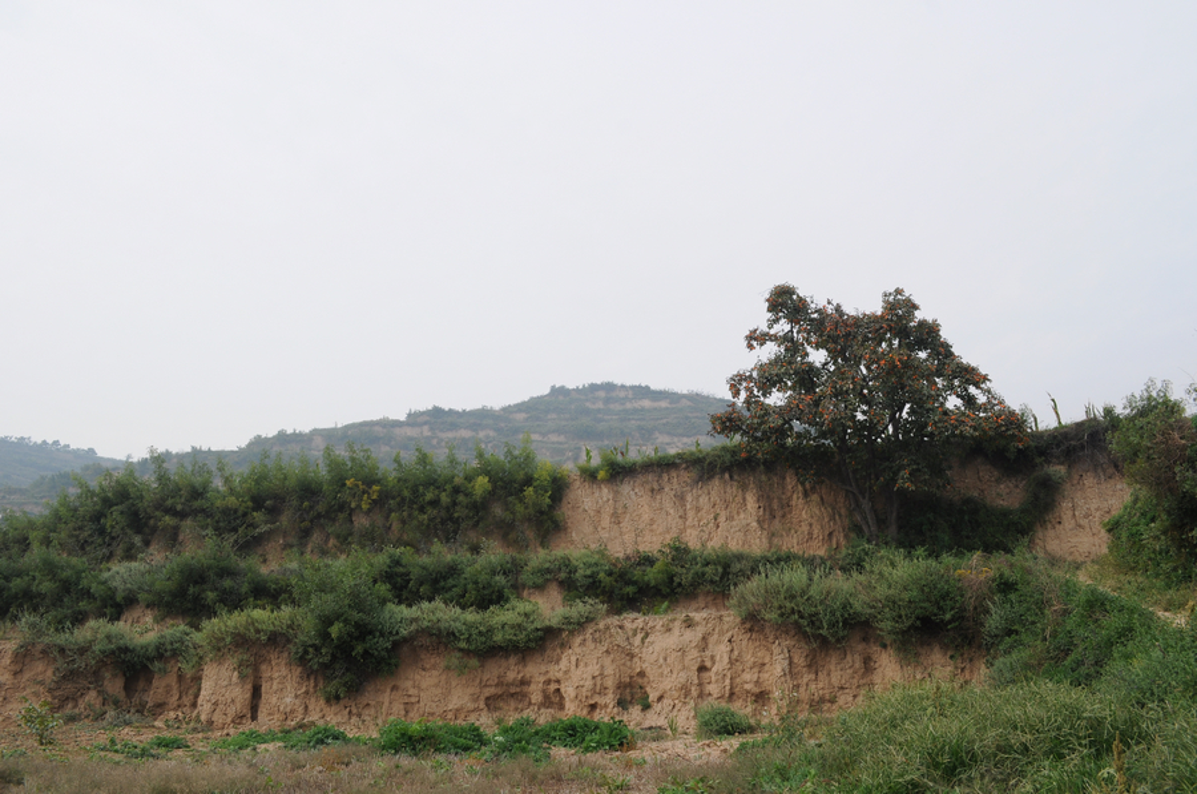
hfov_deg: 67.5
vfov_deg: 47.8
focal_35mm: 27
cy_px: 397
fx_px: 896
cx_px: 598
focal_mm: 18
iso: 200
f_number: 10
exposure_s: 1/320
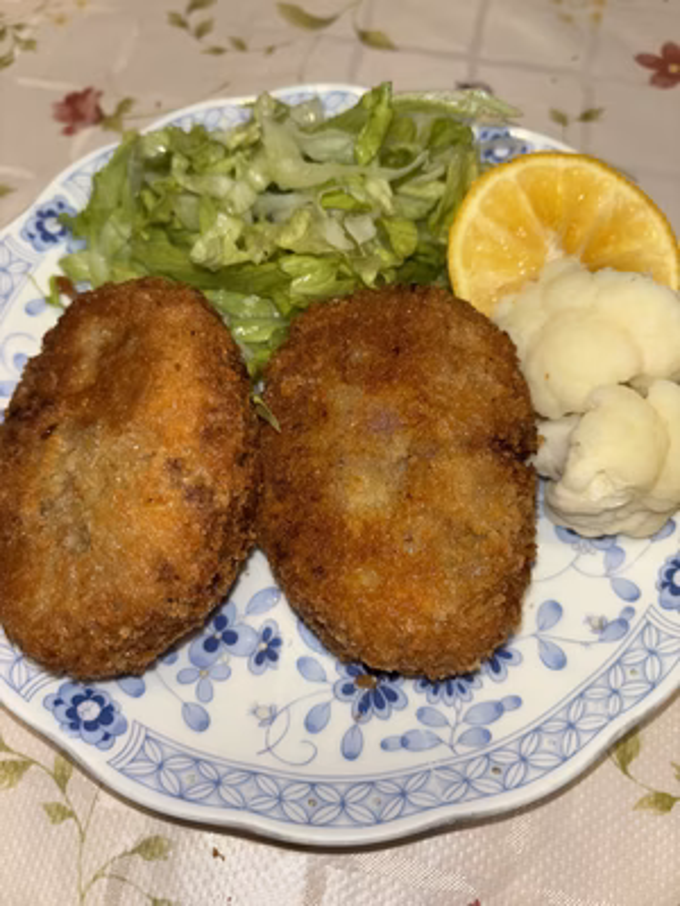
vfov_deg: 67.3
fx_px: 681
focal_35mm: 26
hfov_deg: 53.1
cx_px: 340
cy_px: 453
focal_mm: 5.96
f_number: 1.6
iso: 32
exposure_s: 1/71
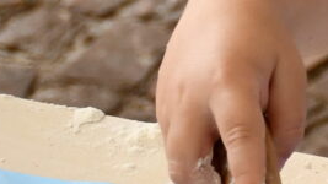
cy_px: 49
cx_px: 709
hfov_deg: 4.9
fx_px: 3730
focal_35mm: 429
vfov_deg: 2.8
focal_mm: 38
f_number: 4.2
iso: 800
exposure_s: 1/250
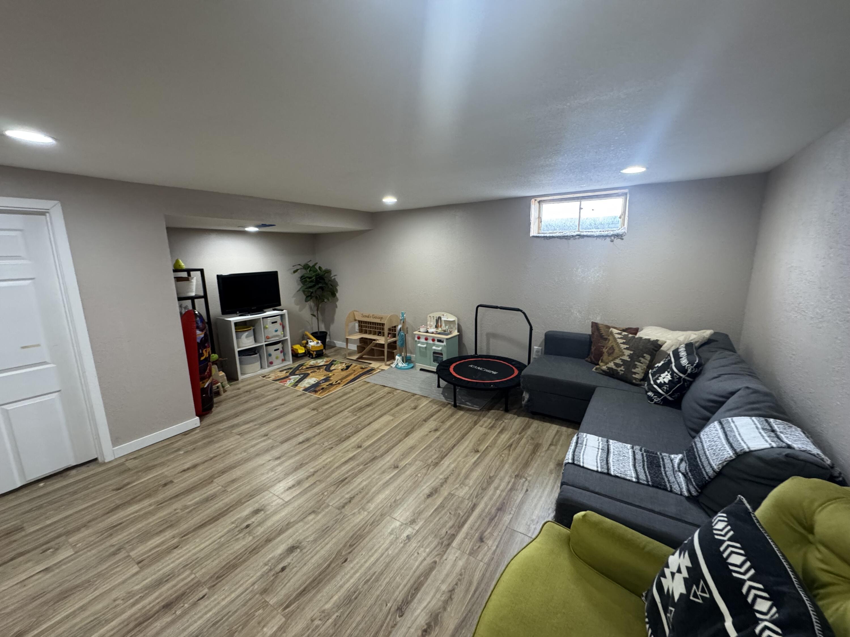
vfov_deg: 85.7
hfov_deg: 102.1
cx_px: 425
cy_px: 318
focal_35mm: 14
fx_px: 344
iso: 320
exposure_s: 1/60
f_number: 2.2
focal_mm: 2.22
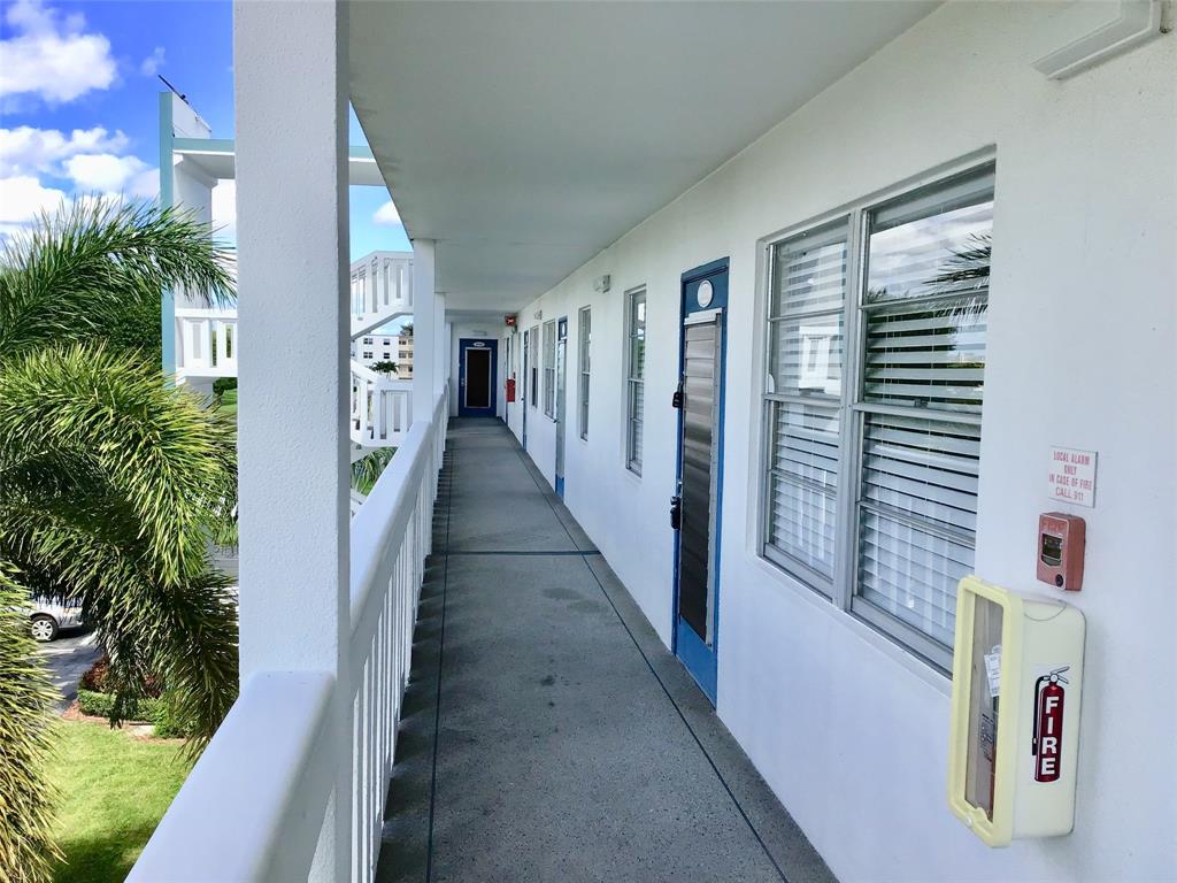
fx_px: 1054
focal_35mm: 31
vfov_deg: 45.4
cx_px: 588
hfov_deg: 58.4
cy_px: 442
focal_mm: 3.3
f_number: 2.4
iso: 25
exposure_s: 1/641
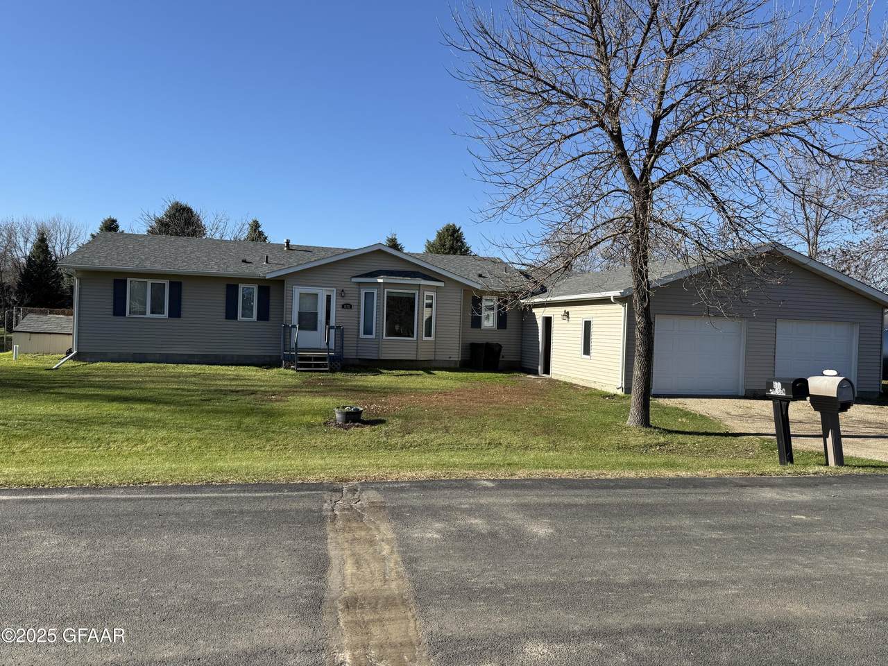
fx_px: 616
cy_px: 333
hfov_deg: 71.6
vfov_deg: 56.8
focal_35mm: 24
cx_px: 444
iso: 80
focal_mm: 6.76
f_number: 1.78
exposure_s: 1/3425
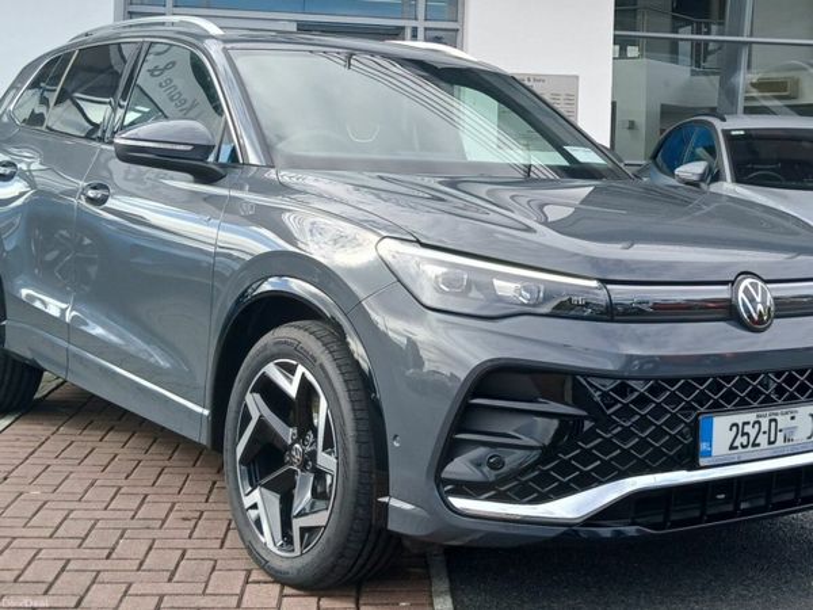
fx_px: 611
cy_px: 305
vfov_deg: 53.1
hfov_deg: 67.3
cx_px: 406
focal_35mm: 26
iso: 20
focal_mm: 3.98
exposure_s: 1/201
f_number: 1.8
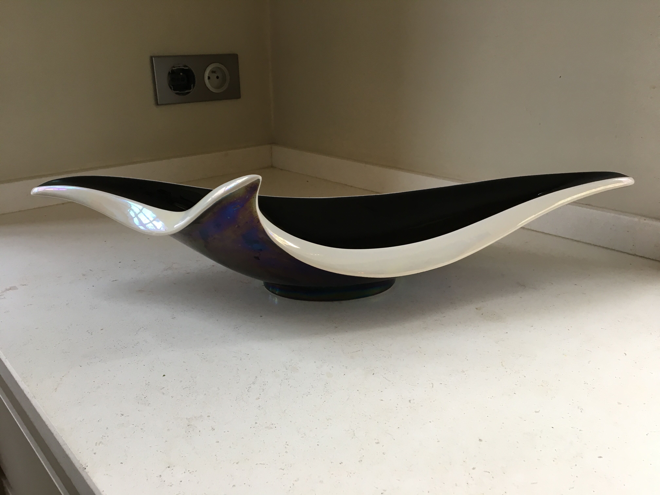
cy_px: 248
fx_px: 553
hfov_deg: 61.7
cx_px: 330
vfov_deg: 48.2
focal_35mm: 29
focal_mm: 4.15
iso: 80
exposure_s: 1/33
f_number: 2.2
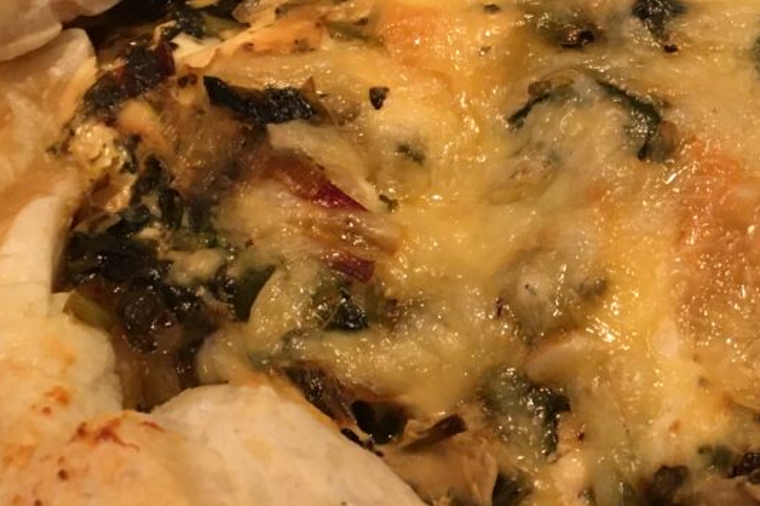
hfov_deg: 22.6
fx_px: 1836
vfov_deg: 15.7
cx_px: 744
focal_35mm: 87
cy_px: 296
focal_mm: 4.15
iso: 100
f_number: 2.2
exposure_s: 1/30
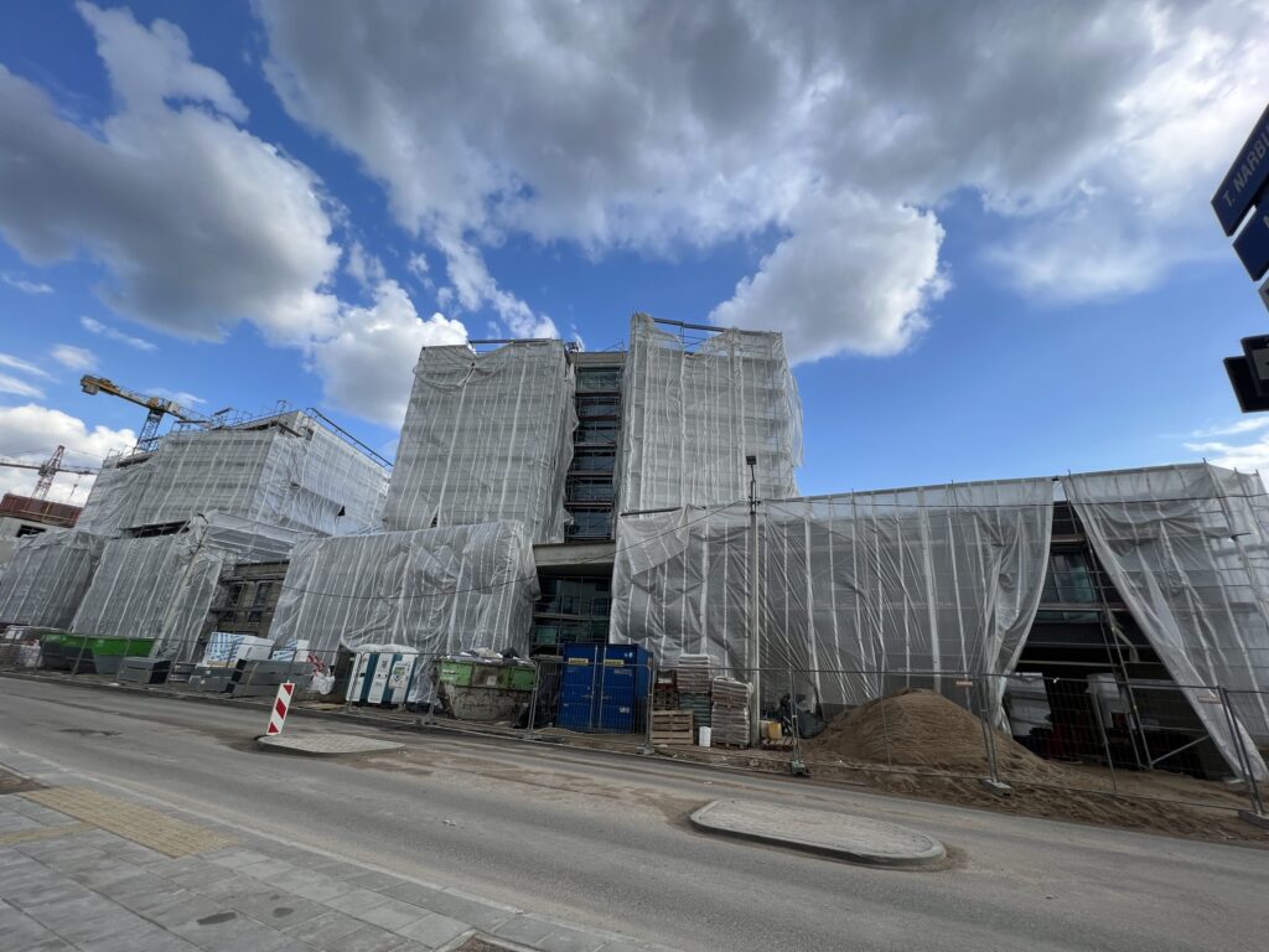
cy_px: 476
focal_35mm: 13
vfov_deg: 89.9
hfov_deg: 106.2
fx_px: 477
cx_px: 634
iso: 32
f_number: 1.8
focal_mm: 1.57
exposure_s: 1/758
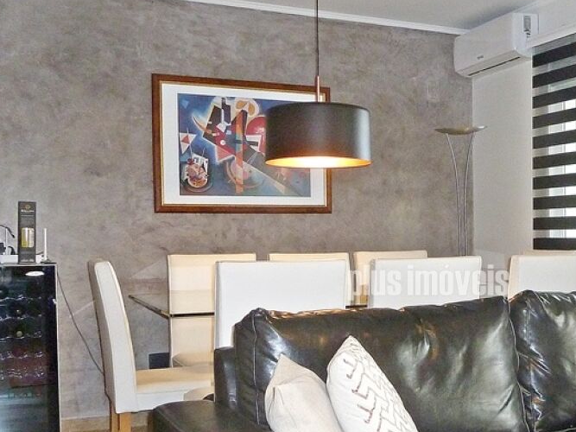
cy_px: 283
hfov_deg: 38.7
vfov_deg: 30.1
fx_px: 799
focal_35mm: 48
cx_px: 428
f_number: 3.3
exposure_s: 1/30
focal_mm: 4.1
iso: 250
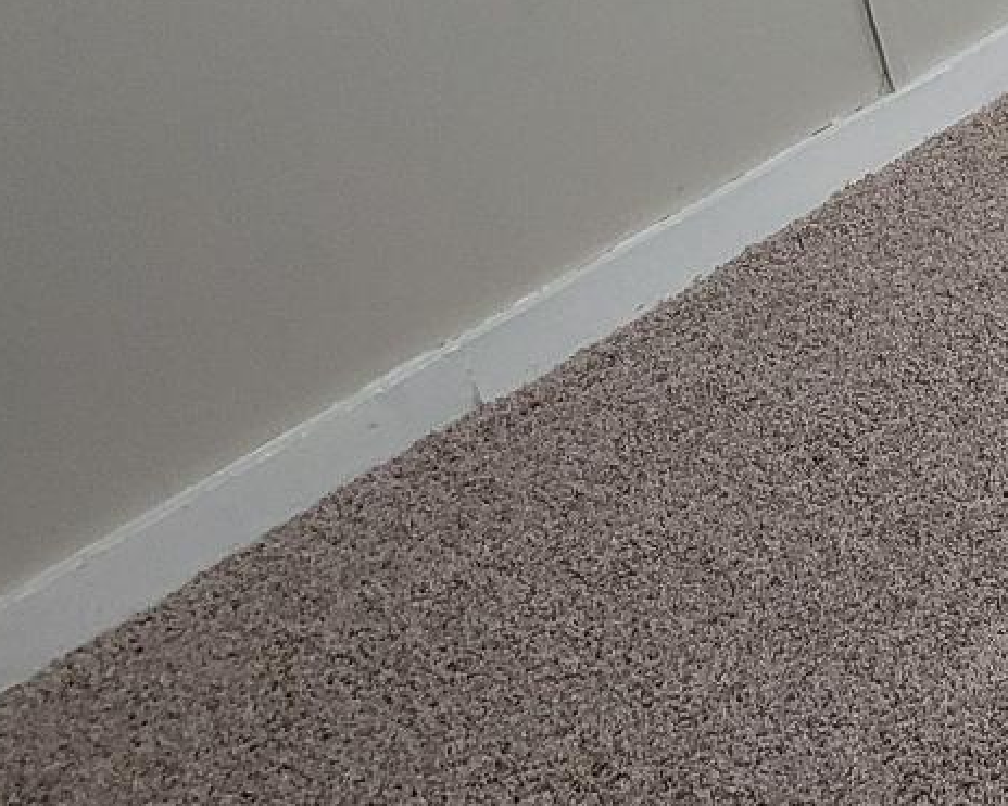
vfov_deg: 24.0
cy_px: -222
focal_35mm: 56
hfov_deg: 22.9
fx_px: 1670
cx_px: 1710
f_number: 2.2
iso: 320
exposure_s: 1/40
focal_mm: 2.2
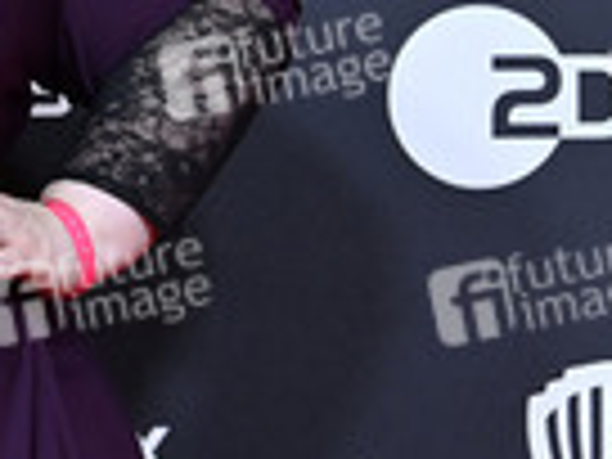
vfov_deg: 6.6
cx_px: -295
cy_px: -45
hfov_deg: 8.7
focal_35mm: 223
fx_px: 3943
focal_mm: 70
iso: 800
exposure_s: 1/200
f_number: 4
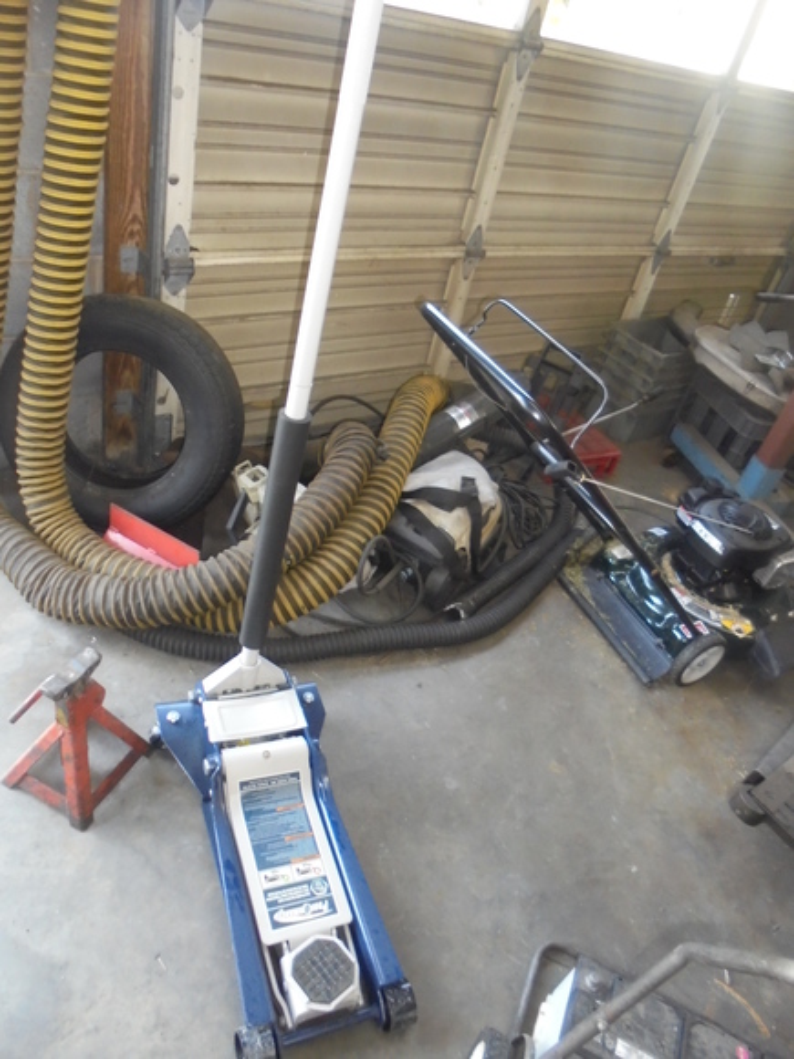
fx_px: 795
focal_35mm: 26
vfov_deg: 67.3
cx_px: 397
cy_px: 530
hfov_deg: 53.1
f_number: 3.5
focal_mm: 4.6
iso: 400
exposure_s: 1/30
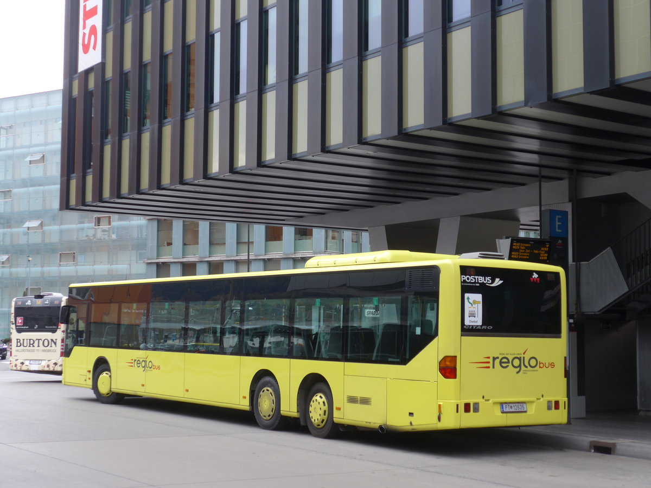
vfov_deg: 24.8
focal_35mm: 59
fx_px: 1110
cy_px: 244
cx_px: 326
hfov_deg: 32.7
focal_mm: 12
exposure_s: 1/100
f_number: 3.5
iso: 80
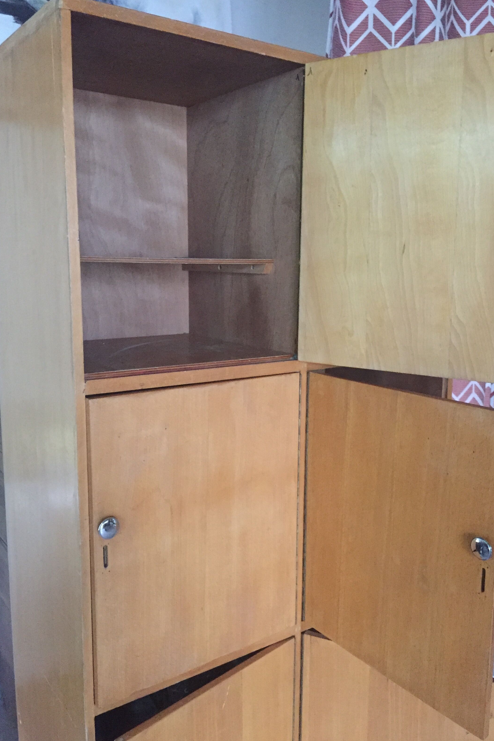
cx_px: 264
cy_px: 376
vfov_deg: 60.3
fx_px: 638
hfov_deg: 42.3
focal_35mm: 31
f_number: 2.2
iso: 500
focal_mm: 4.15
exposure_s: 1/17
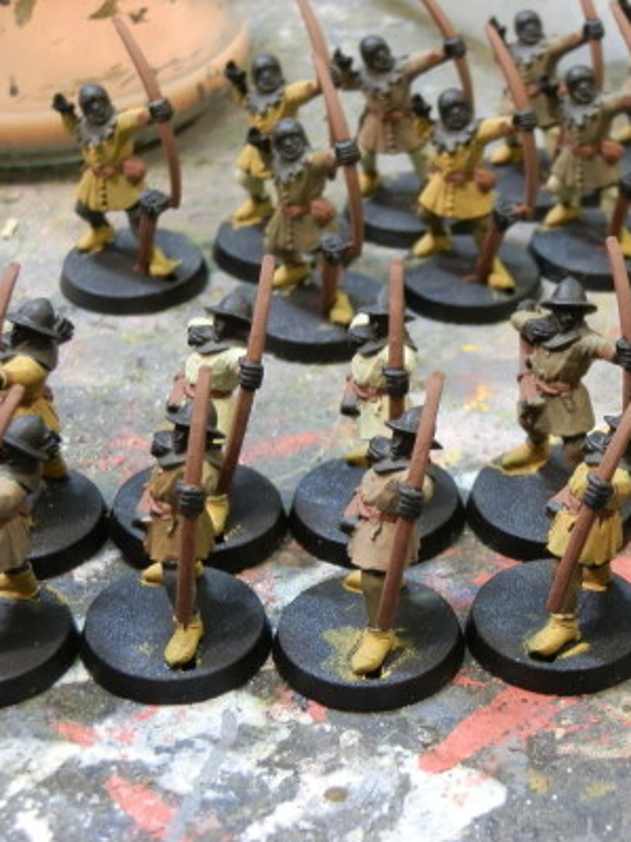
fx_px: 1994
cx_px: 528
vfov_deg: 23.8
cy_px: 422
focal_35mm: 82
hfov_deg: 17.8
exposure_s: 1/8
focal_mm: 10.99
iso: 200
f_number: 3.7
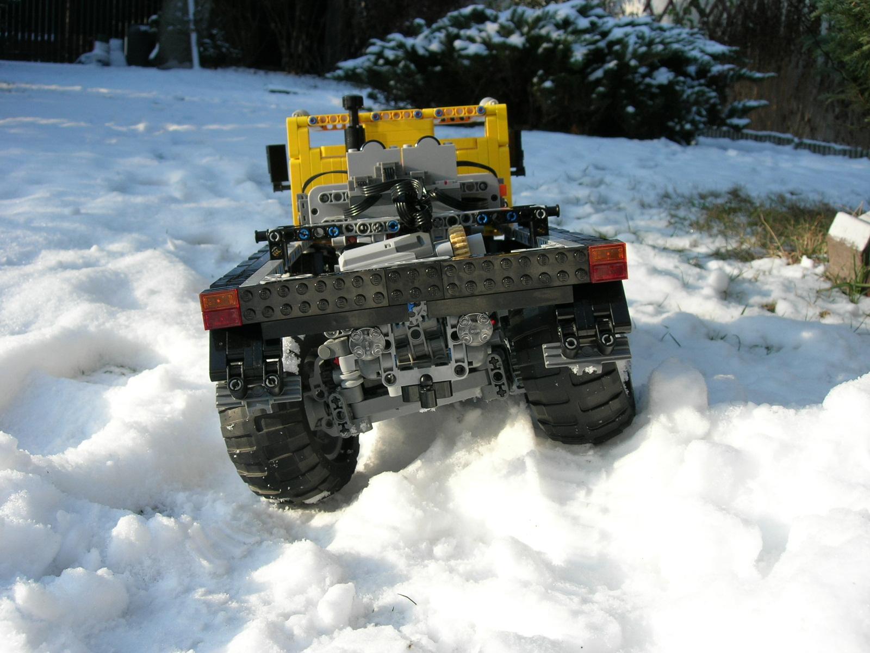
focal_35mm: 38
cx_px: 435
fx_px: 955
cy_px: 326
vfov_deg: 37.7
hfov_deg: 49.0
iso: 64
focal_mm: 7.8
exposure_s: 1/220
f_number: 4.8
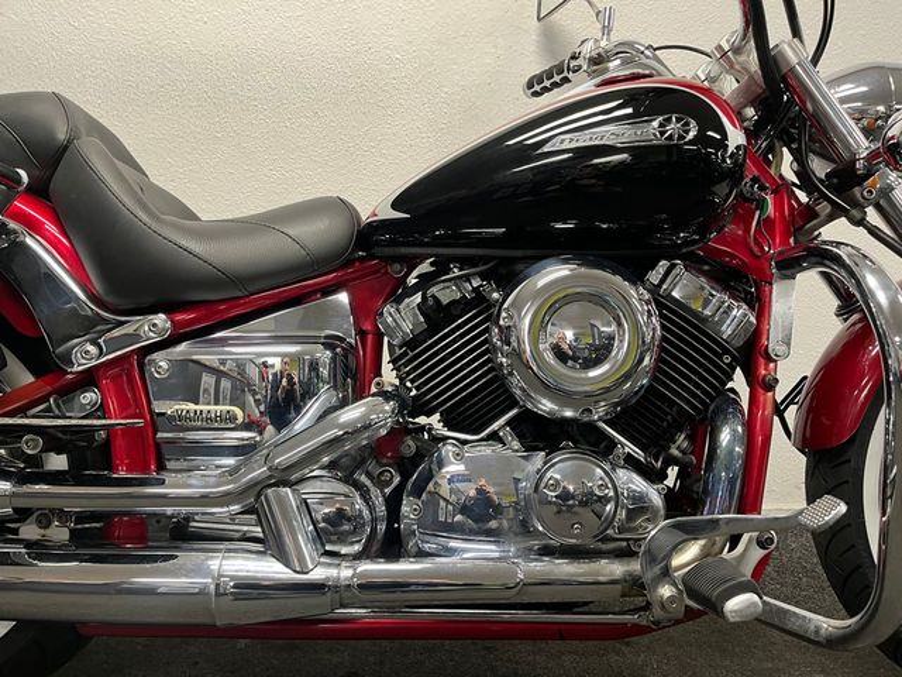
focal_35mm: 26
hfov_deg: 67.3
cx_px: 451
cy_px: 338
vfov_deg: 53.1
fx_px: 677
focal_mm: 5.1
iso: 125
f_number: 1.6
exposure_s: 1/50
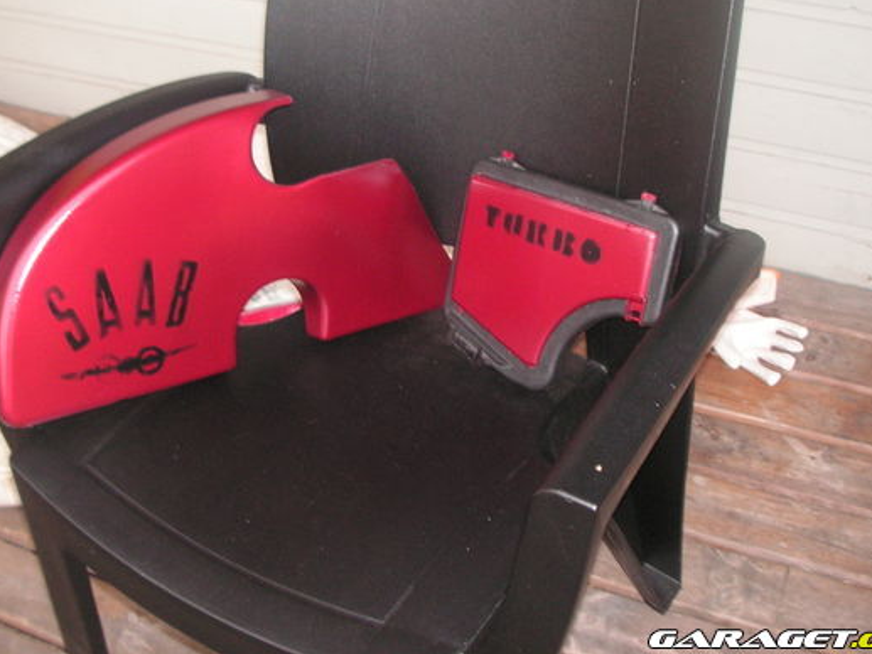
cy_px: 251
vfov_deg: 30.8
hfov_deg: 40.4
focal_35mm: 47
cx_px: 398
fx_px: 1184
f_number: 3.3
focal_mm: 6.3
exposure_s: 1/45
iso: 160
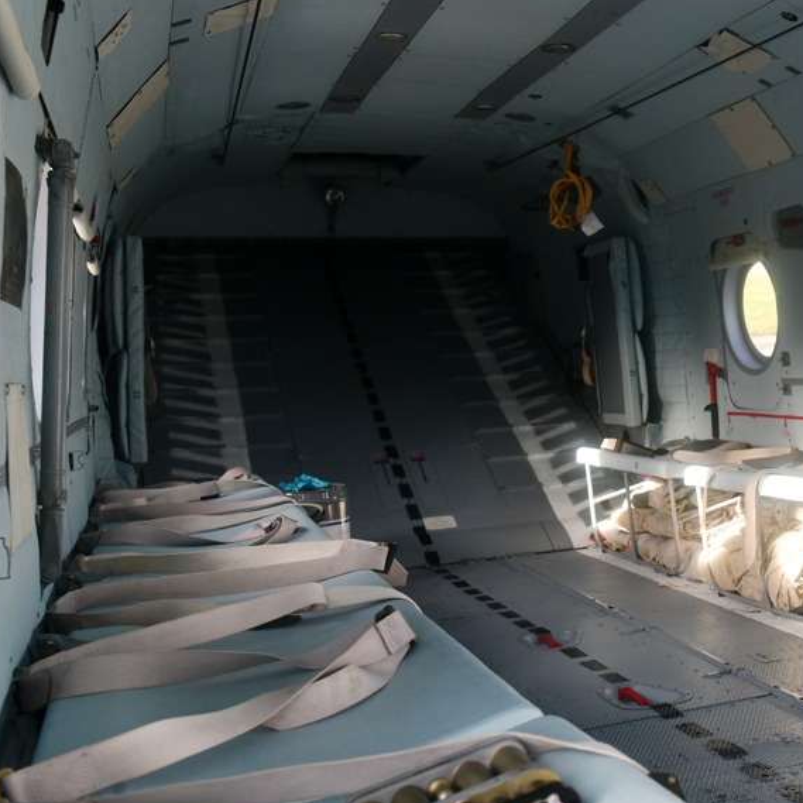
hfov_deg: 36.4
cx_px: 742
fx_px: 1129
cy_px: 439
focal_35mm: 43
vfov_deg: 39.1
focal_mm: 24
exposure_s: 1/320
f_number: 4.5
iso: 250
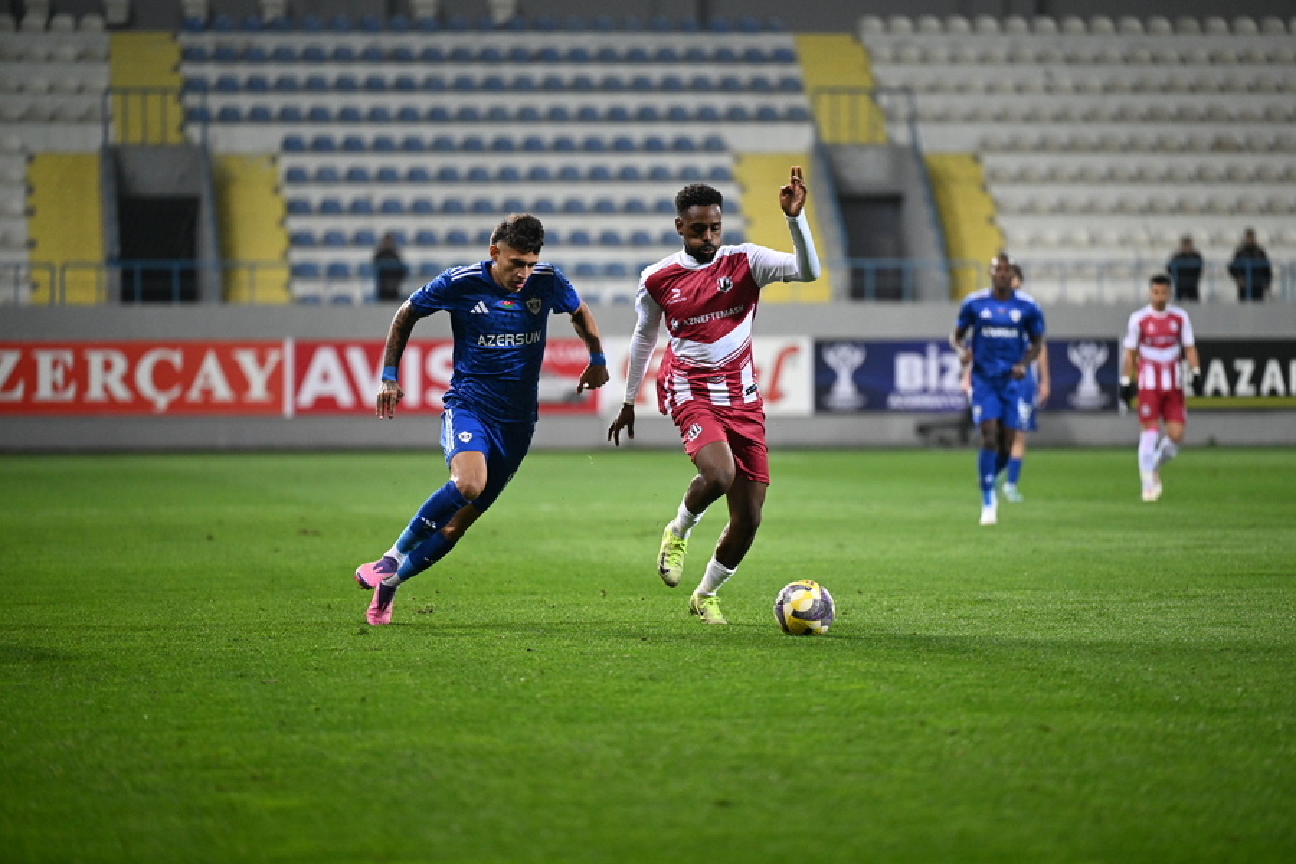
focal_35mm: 200
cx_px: 648
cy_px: 432
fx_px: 7199
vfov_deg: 6.9
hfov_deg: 10.3
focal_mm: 200
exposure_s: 1/1250
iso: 3200
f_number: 2.8
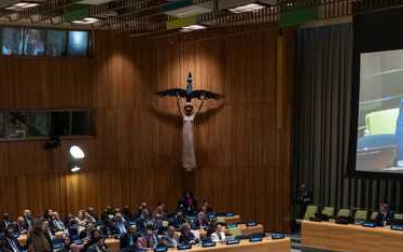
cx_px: 124
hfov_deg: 30.3
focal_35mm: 67
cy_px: 261
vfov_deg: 18.8
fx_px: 736
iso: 4000
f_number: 2.8
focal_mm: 24
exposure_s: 1/320
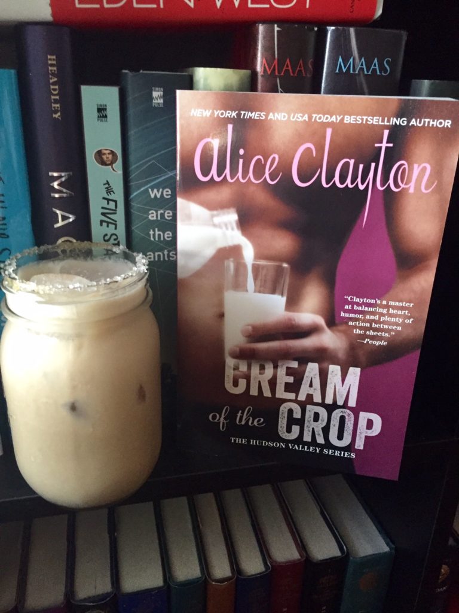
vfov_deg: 61.7
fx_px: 513
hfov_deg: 48.2
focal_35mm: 29
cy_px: 306
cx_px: 230
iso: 250
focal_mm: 4.15
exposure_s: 1/15
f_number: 2.2
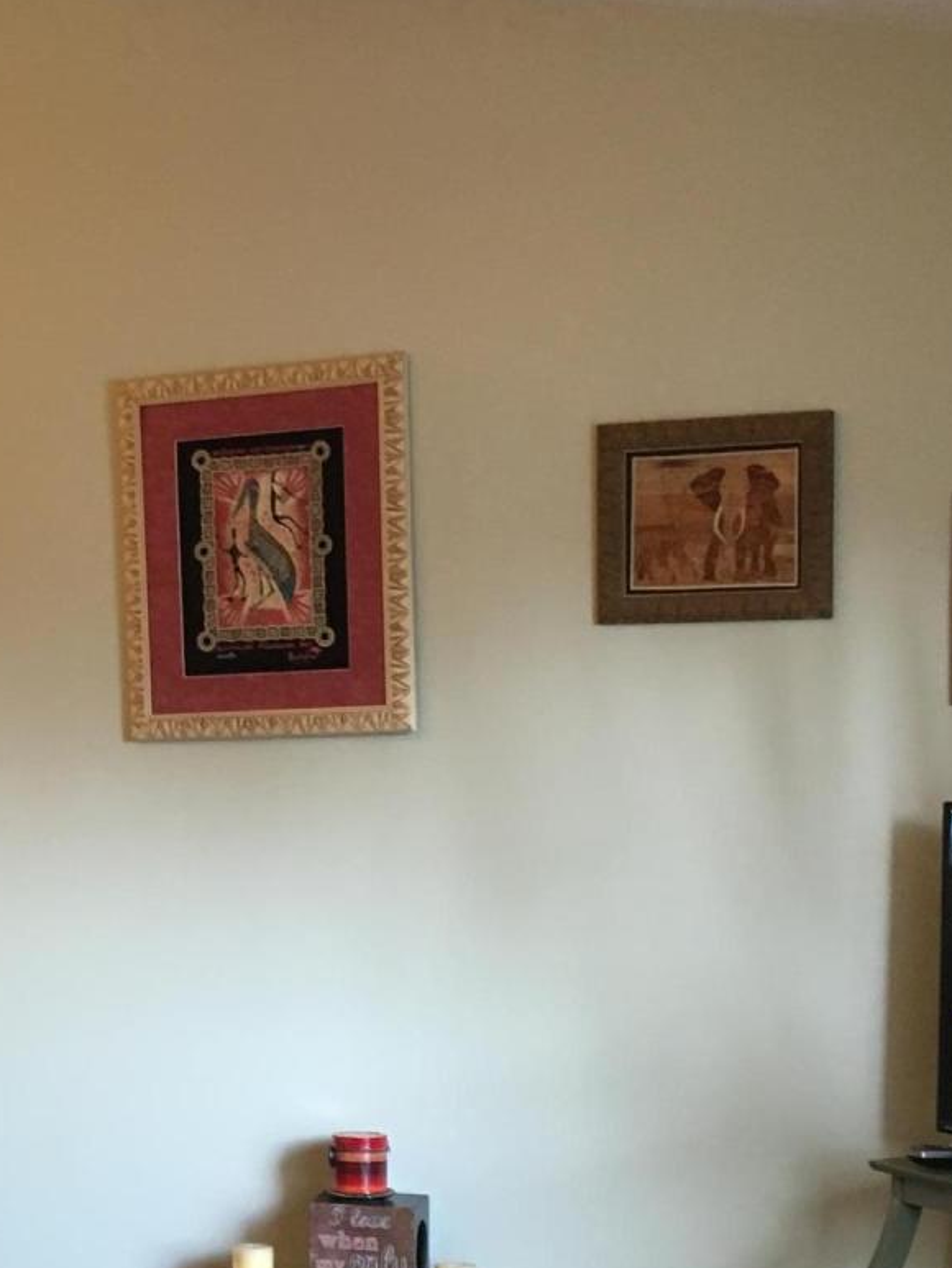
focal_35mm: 75
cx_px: 26
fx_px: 2749
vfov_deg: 25.8
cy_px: 860
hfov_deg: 19.2
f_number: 2.2
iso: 100
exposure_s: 1/30
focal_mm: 4.15
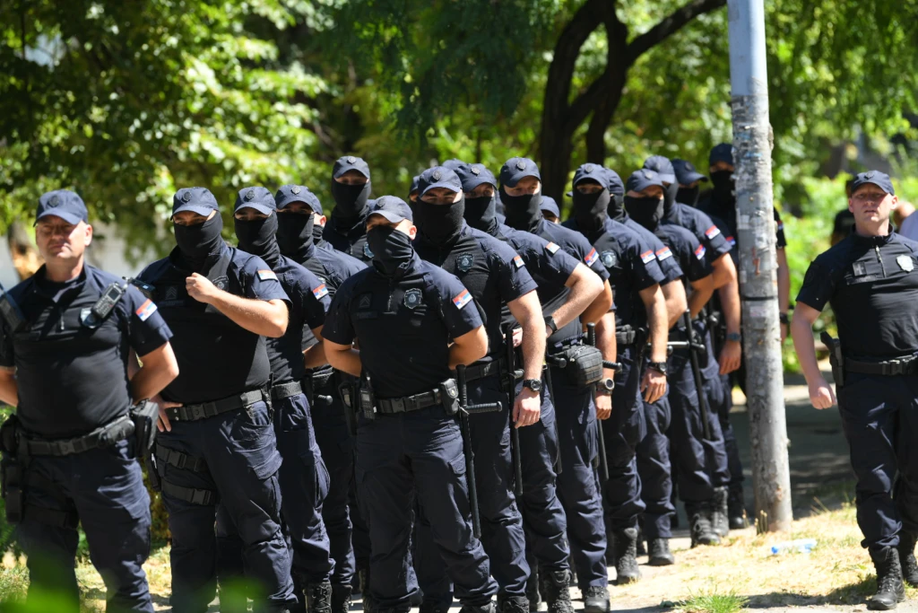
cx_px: 459
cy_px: 306
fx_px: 4080
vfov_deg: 8.6
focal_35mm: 160
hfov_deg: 12.8
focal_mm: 160
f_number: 4
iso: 200
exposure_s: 1/500
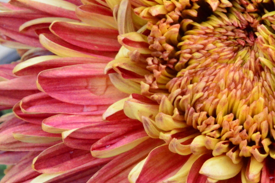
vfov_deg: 5.8
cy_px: 89
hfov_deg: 8.7
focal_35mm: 235
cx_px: 263
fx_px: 1794
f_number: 20
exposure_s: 1/250
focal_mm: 80
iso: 5000
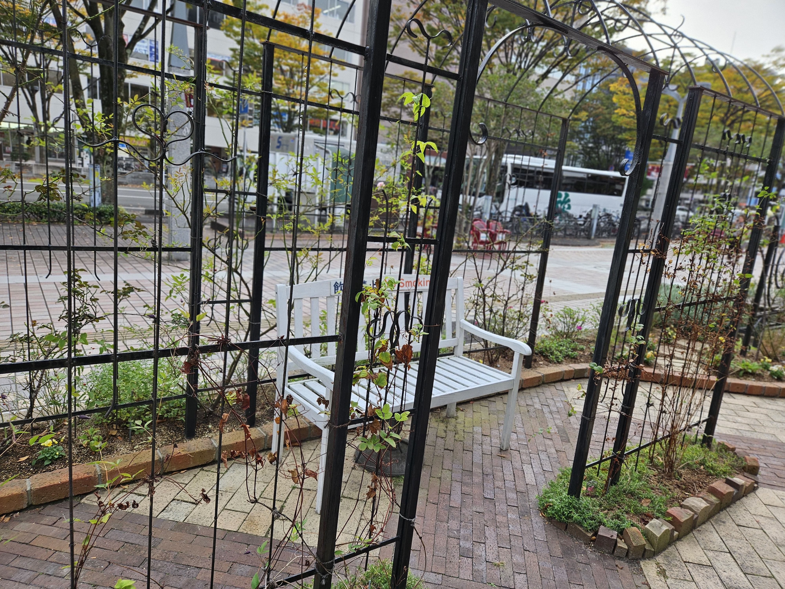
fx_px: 522
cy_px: 294
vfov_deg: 58.9
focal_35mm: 23
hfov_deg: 73.9
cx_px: 392
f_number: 1.8
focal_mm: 5.4
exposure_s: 1/312
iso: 25
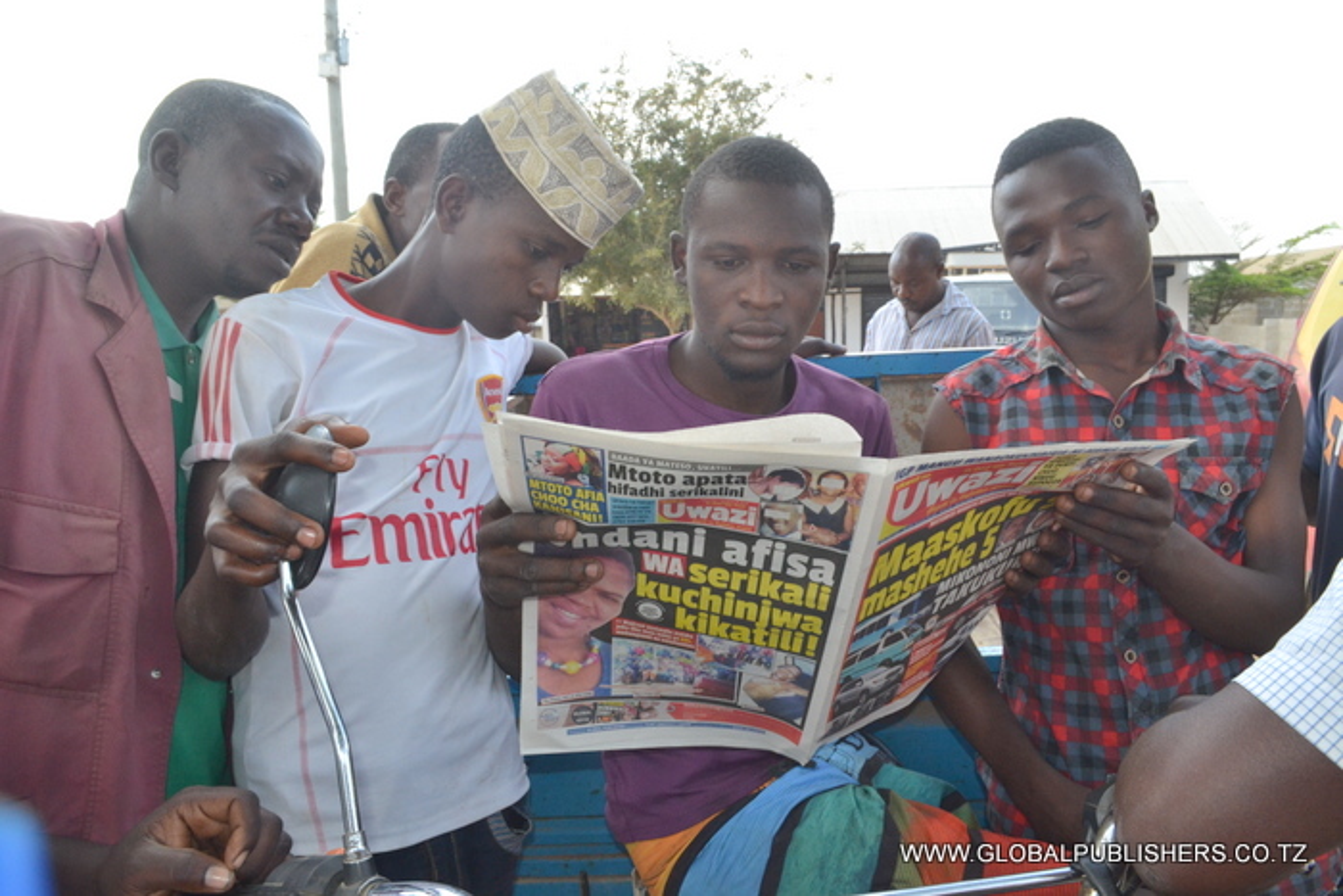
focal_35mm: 27
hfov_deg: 67.4
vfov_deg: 47.9
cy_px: 448
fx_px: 1007
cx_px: 672
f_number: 11
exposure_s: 1/200
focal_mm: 18
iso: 800
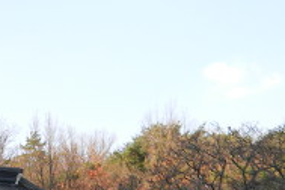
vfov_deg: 12.5
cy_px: 201
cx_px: -181
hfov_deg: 16.6
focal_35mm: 108
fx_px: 855
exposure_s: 1/203
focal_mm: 5
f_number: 3.5
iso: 80
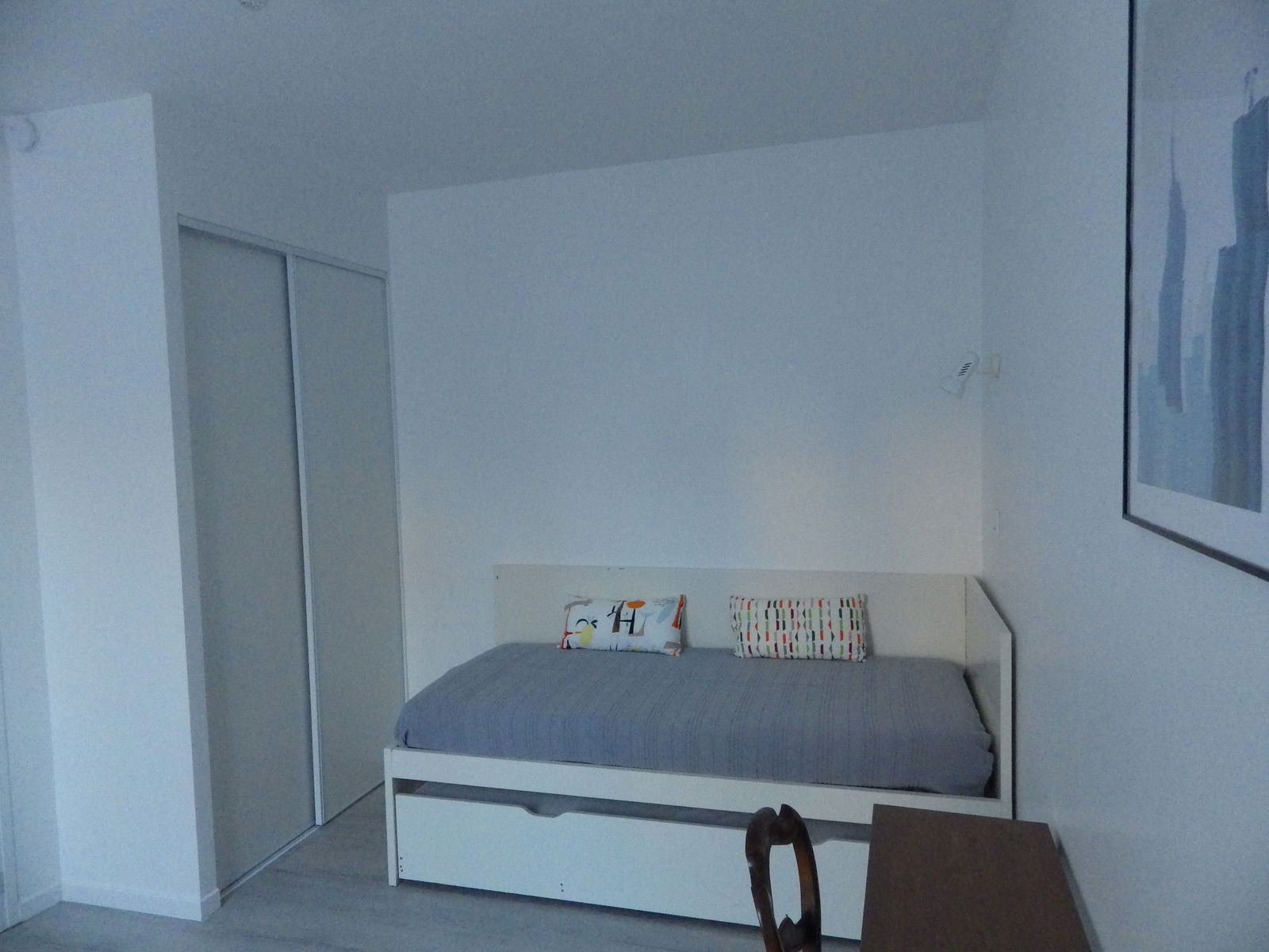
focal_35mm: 22
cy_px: 476
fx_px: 807
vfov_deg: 61.1
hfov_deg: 76.4
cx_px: 634
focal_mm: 4
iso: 800
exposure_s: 1/25
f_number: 3.1
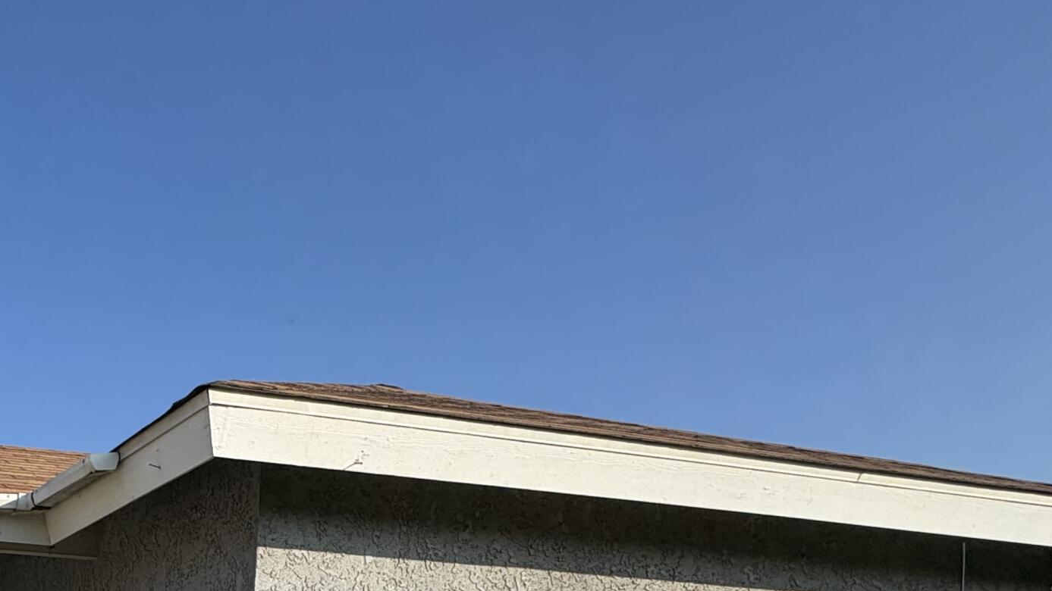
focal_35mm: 33
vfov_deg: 29.3
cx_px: -76
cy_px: 754
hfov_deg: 46.1
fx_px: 920
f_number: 2.2
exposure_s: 1/1536
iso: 50
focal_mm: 2.22
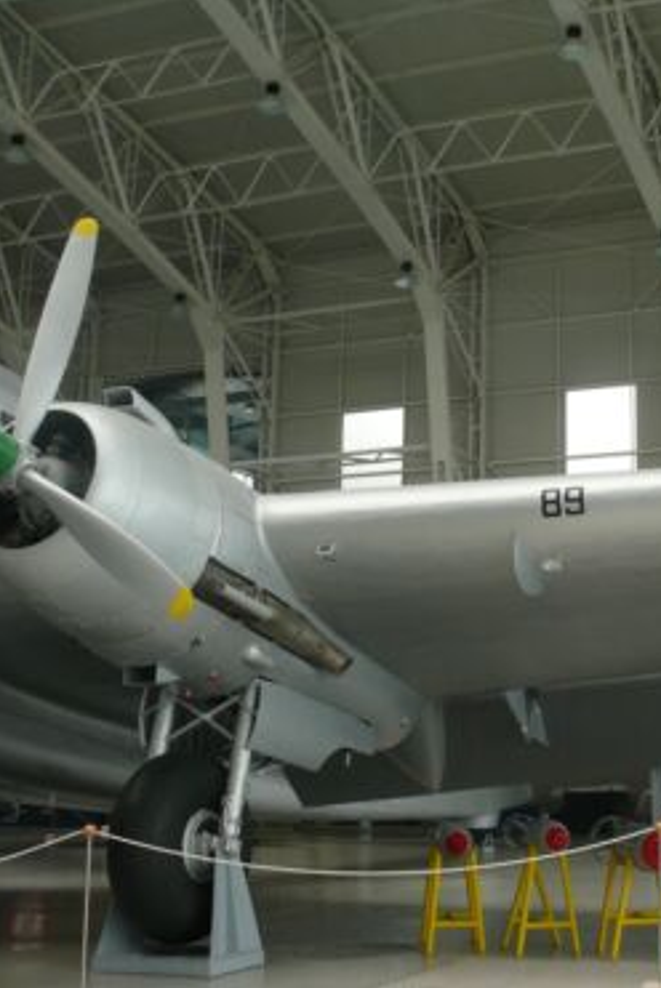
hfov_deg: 26.3
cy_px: 491
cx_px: 640
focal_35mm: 49
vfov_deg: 40.3
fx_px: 1347
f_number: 3.6
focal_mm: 7.4
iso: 100
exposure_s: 1/125
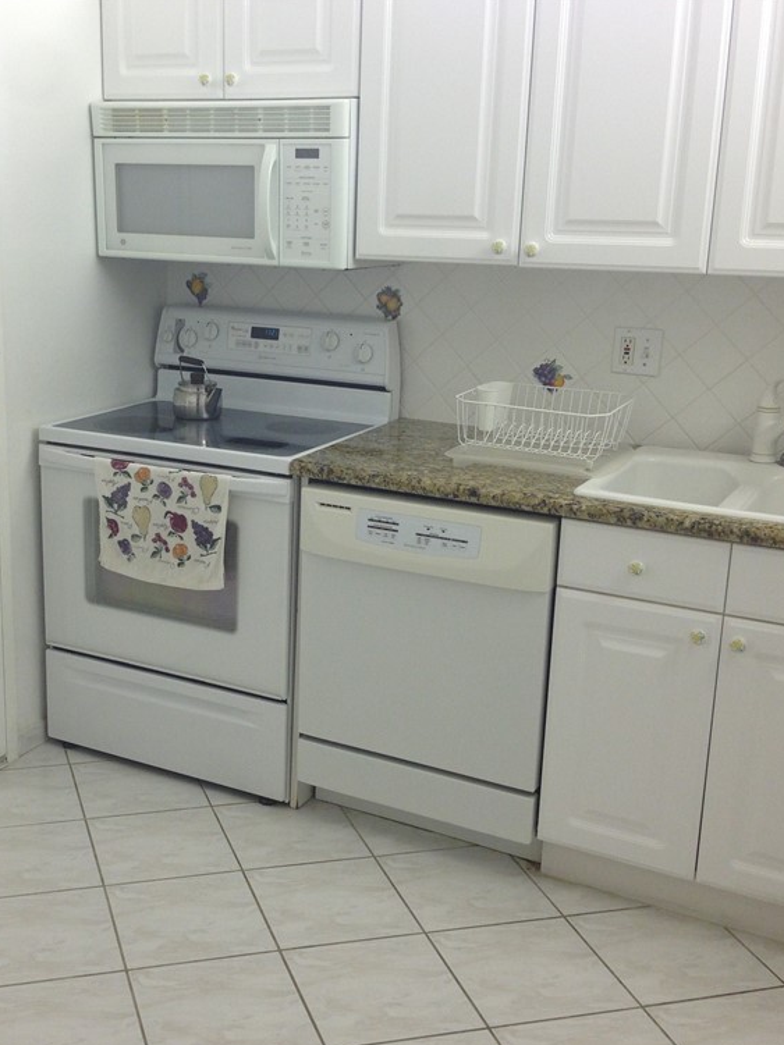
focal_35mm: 45
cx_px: 231
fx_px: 1359
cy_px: 529
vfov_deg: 42.1
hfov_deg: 31.8
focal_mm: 4.12
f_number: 2.4
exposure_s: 1/60
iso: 64
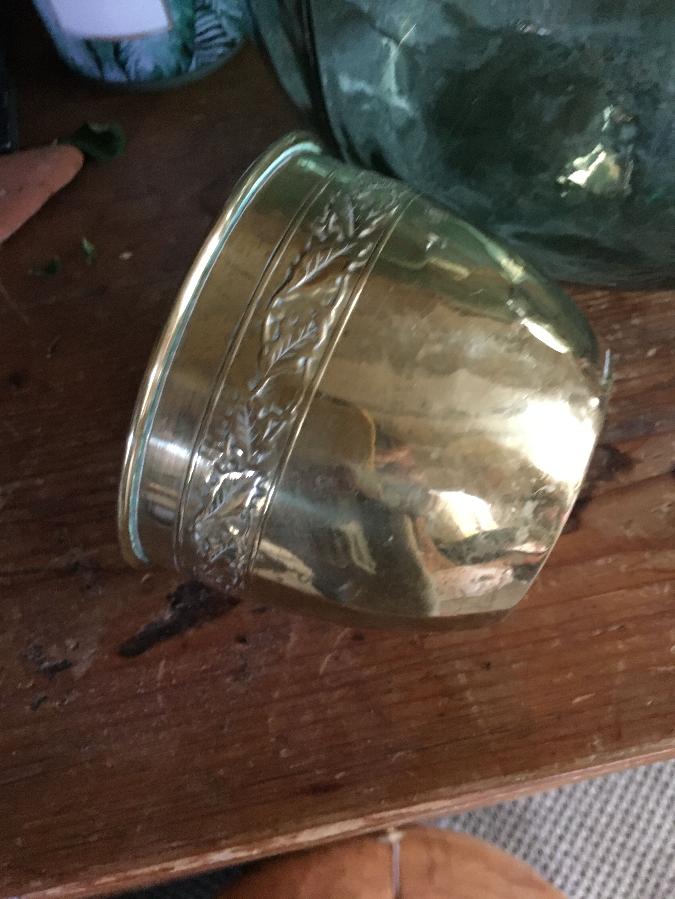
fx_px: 754
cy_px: 450
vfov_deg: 61.7
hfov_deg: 48.2
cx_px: 338
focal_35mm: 29
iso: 250
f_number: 2.2
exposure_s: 1/17
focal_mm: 4.15
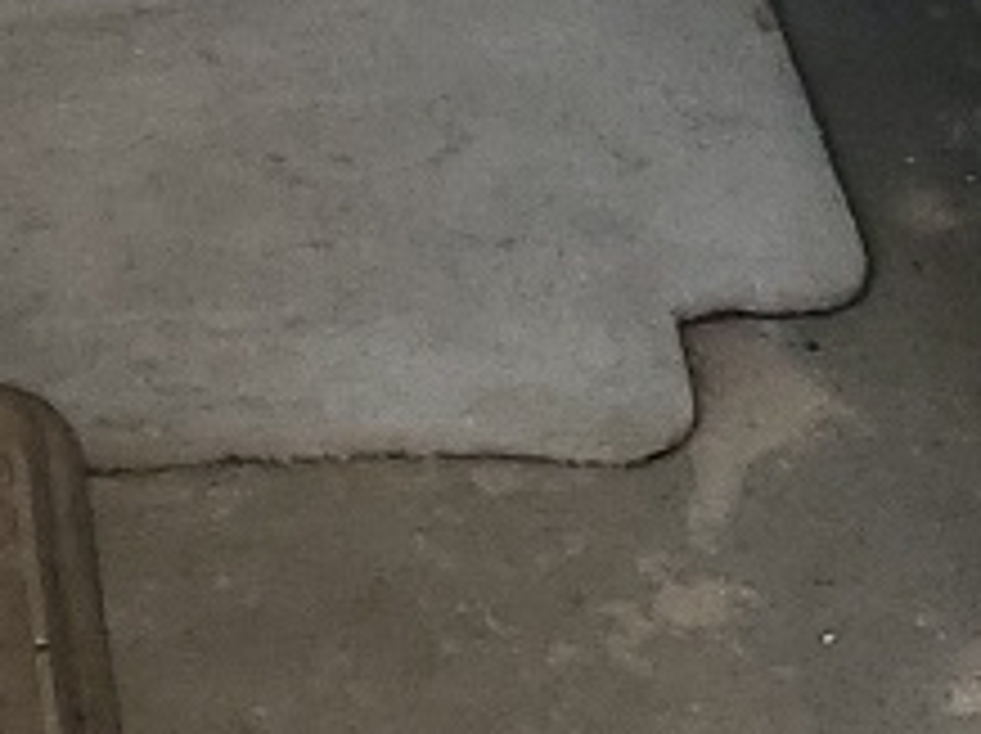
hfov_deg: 9.6
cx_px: -1030
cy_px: -1139
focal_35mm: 191
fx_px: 5407
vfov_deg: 7.2
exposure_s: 1/455
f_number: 1.5
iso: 50
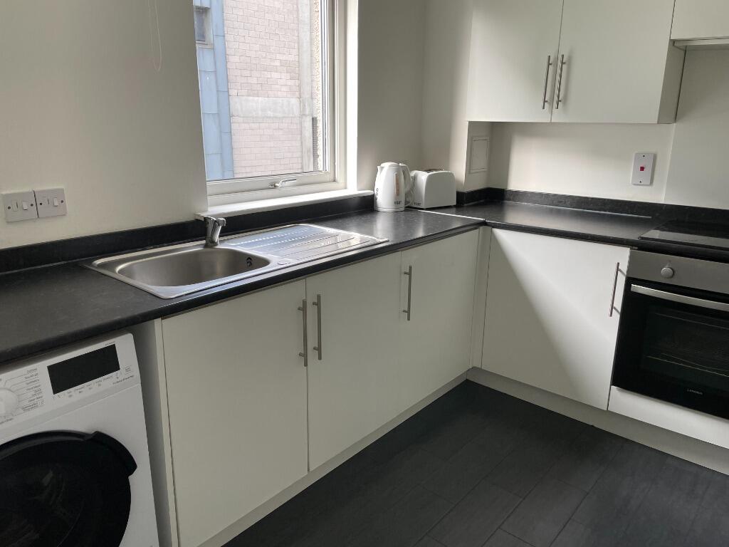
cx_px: 364
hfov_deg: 67.3
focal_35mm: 26
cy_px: 274
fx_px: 548
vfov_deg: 53.1
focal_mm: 4.2
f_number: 1.6
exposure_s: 1/121
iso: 64
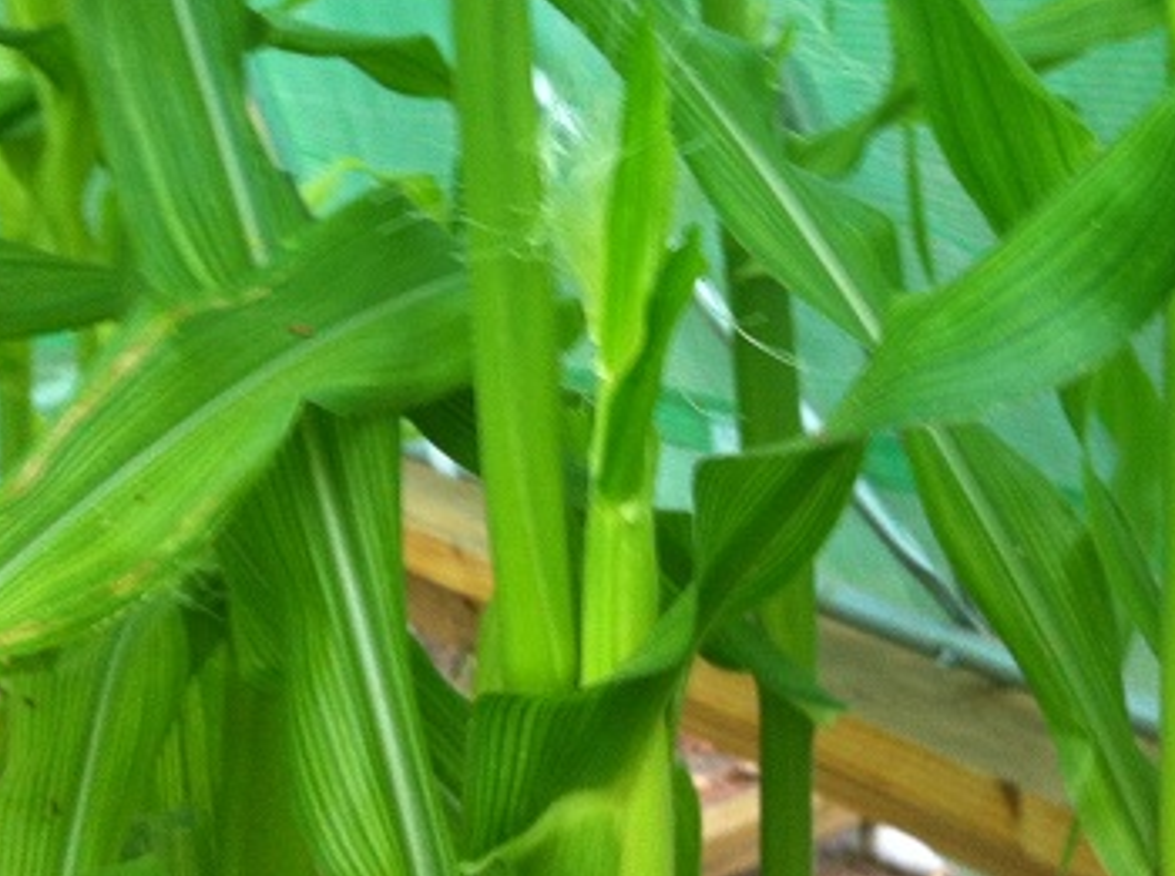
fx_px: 2642
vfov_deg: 18.3
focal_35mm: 78
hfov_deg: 25.0
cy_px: -20
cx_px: 776
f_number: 2.8
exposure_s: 1/17
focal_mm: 3.85
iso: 80
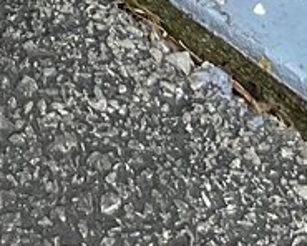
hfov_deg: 8.2
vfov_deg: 6.0
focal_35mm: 231
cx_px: -130
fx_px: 2099
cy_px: -608
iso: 16
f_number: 1.8
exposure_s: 1/562
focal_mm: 3
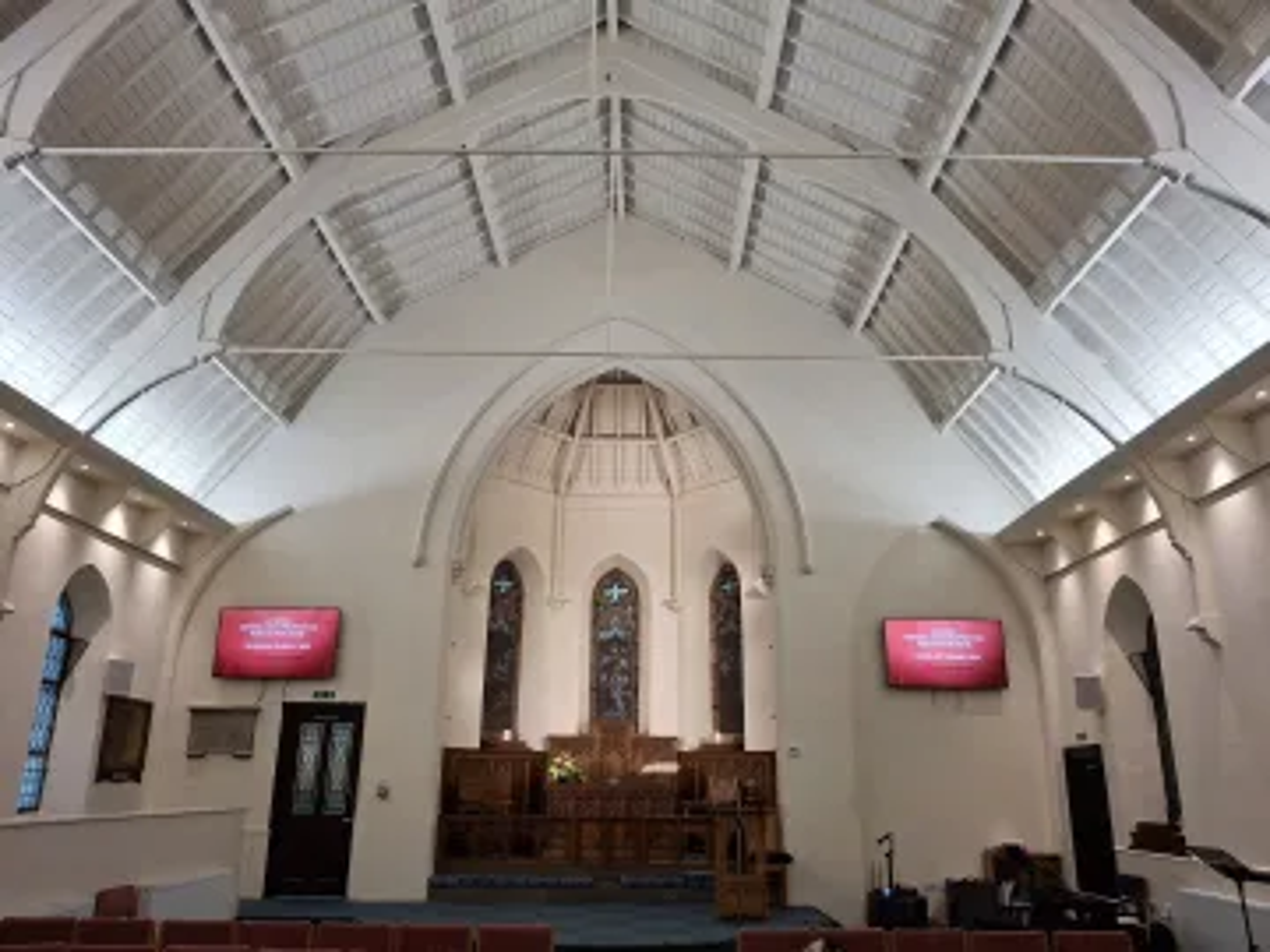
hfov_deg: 69.4
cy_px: 476
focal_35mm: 25
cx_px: 635
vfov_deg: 54.9
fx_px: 917
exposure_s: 1/100
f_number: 1.8
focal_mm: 4.69
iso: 125
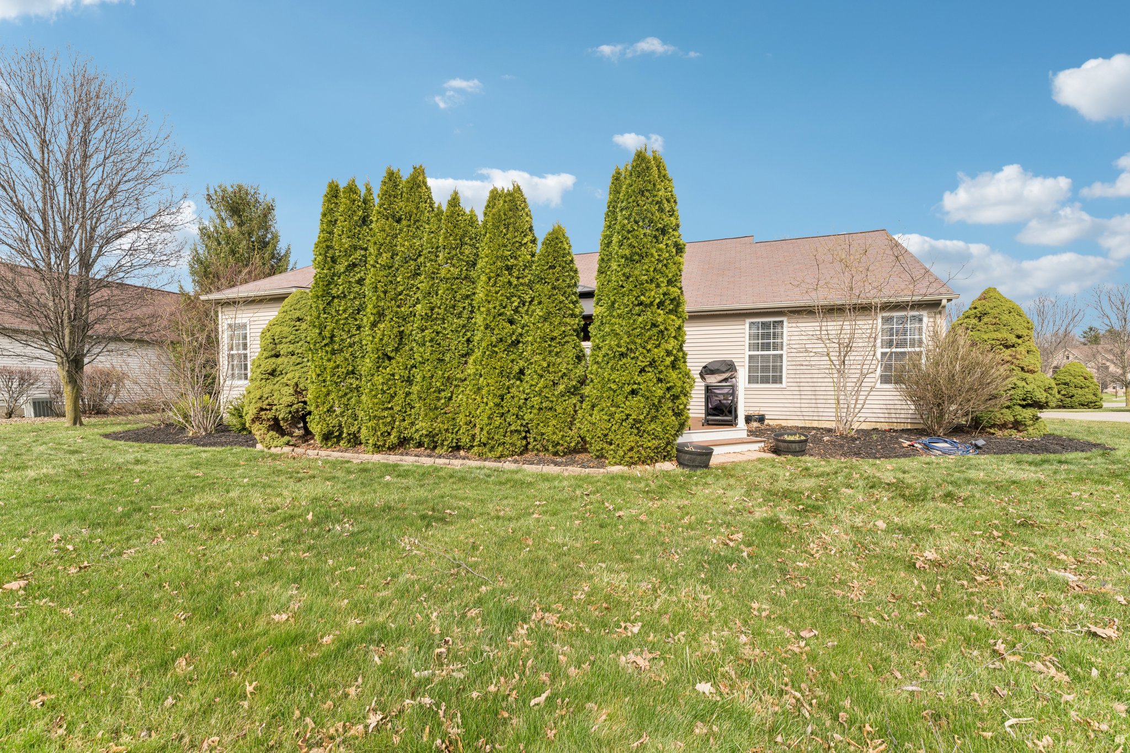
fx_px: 439
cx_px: 565
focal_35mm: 14
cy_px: 376
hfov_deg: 104.3
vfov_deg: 81.2
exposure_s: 1/400
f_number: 8
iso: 200
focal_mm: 14
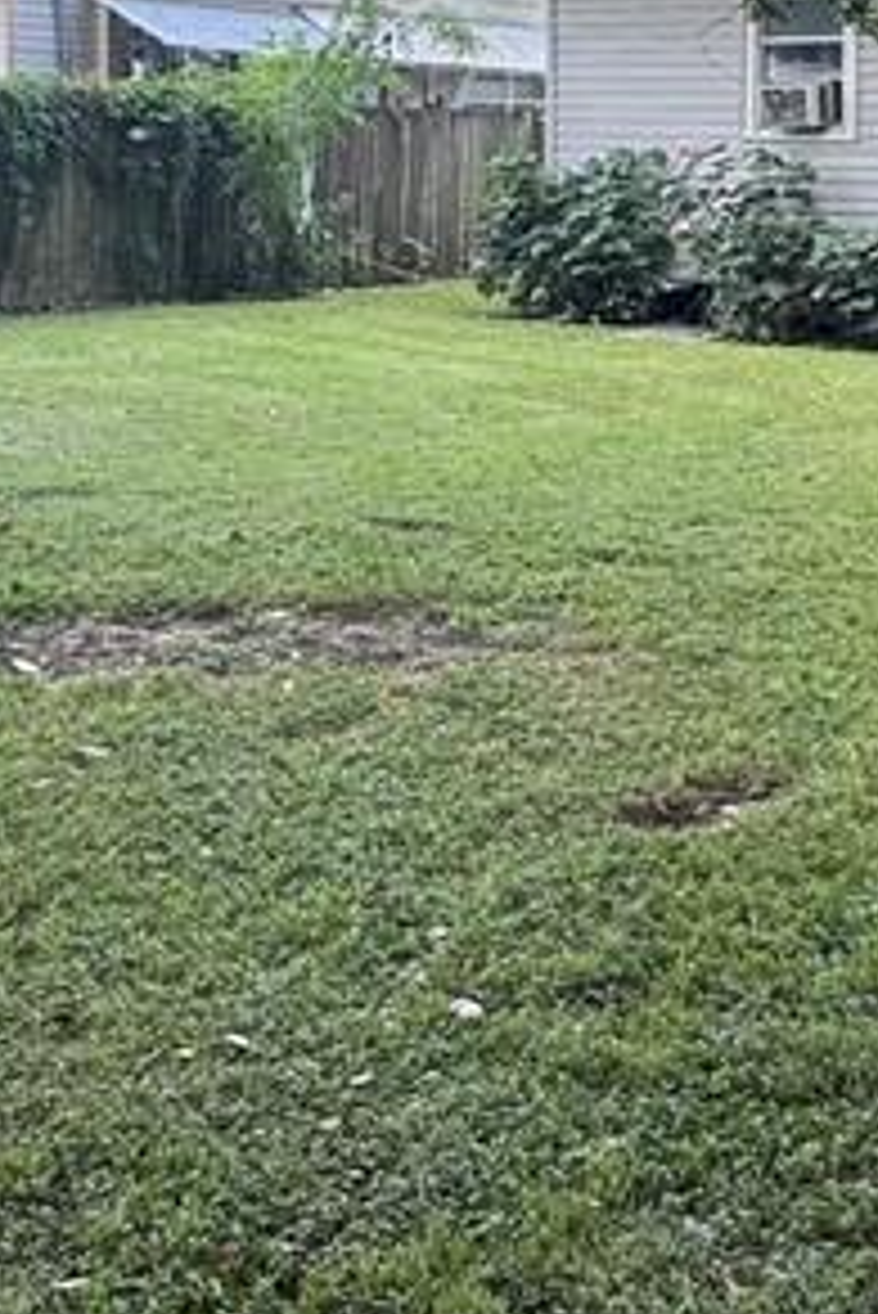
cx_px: 738
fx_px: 1863
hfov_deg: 25.9
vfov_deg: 37.3
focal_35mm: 51
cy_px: 234
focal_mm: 2.22
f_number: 2.2
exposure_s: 1/157
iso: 40
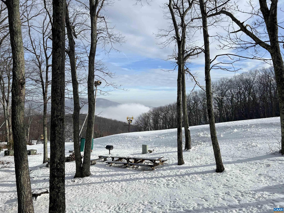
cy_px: 106
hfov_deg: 67.3
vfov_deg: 53.1
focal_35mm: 26
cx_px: 142
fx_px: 213
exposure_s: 1/6579
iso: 50
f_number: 1.5
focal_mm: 5.7
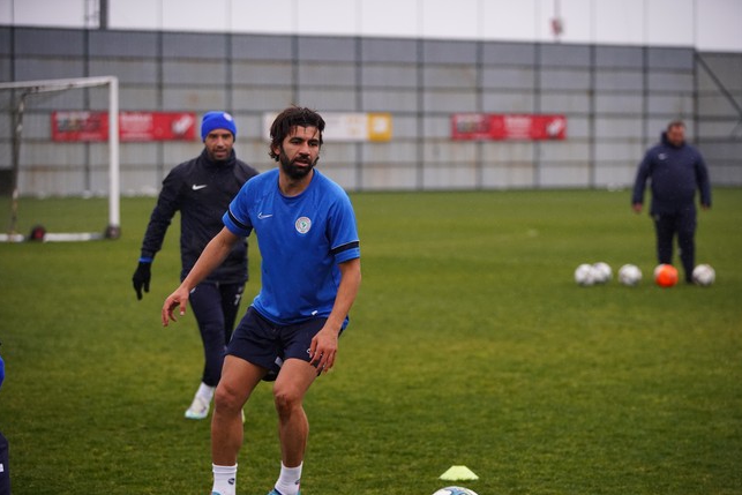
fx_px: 2577
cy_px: 256
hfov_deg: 16.4
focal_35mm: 125
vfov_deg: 11.0
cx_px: 382
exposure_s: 1/2000
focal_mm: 120
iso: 3200
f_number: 2.8
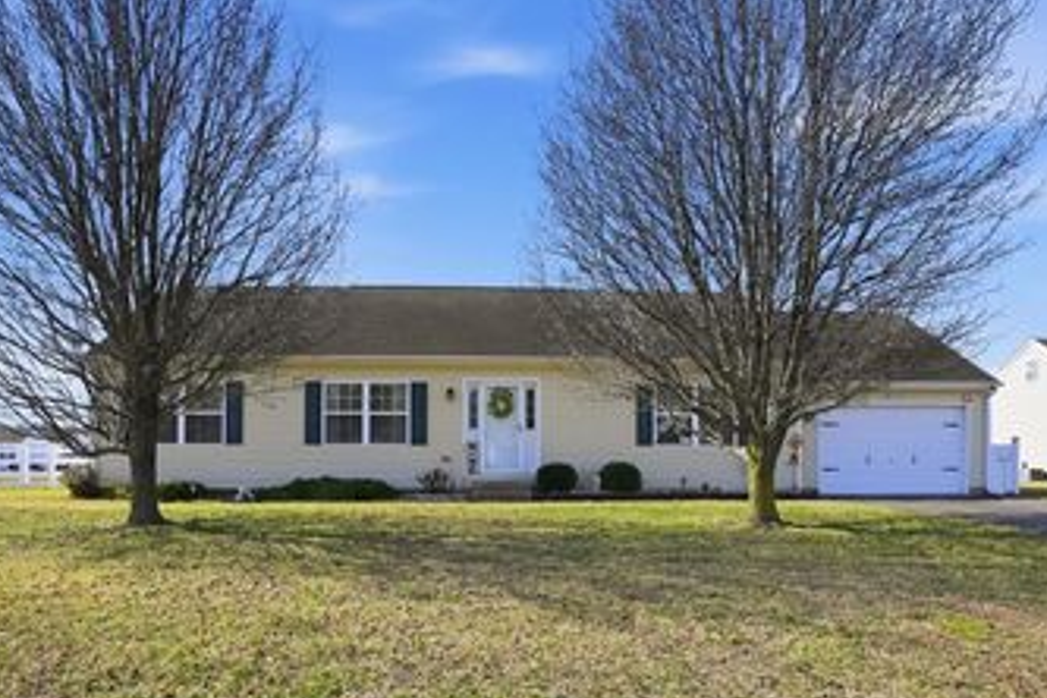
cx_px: 544
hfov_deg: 73.7
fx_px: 698
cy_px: 464
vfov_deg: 52.2
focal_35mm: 24
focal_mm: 16
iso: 100
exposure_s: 1/160
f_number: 8
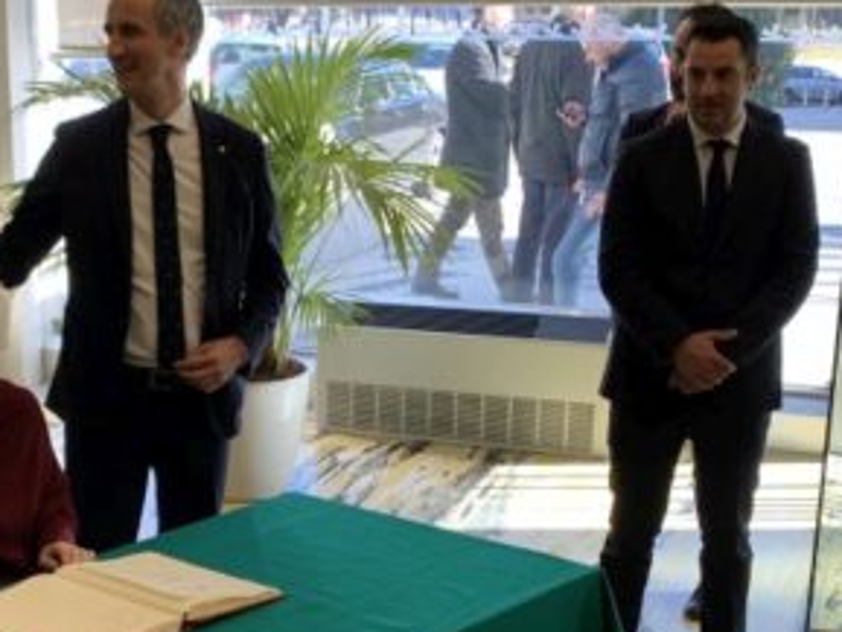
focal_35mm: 69
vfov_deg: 21.0
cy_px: 533
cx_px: 224
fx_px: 1679
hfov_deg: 27.8
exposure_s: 1/121
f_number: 1.8
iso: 40
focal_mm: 4.25
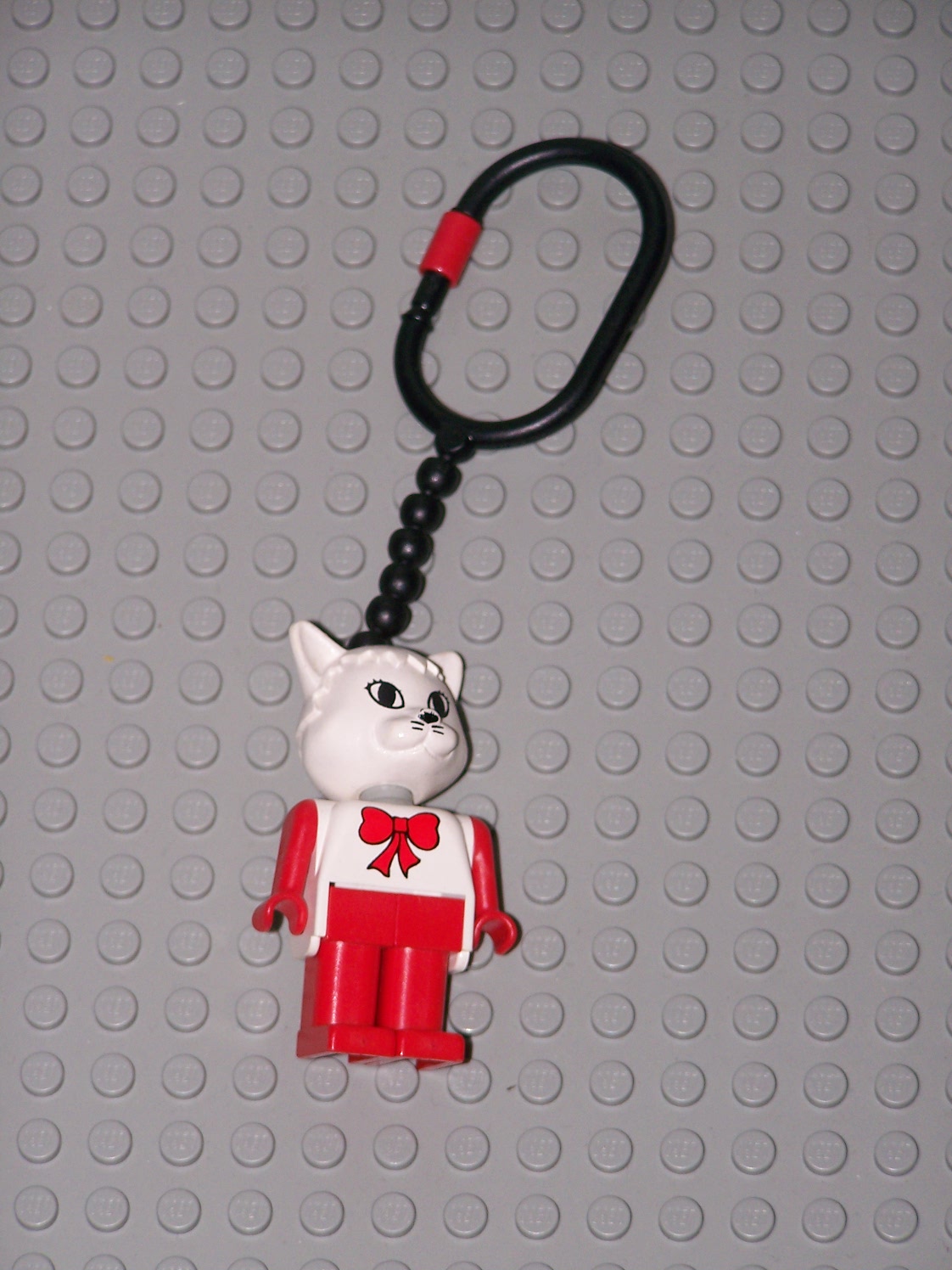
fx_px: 6930
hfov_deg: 7.9
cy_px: 635
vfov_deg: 10.5
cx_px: 476
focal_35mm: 189
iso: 80
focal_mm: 31.3
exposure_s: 1/125
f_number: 3.2
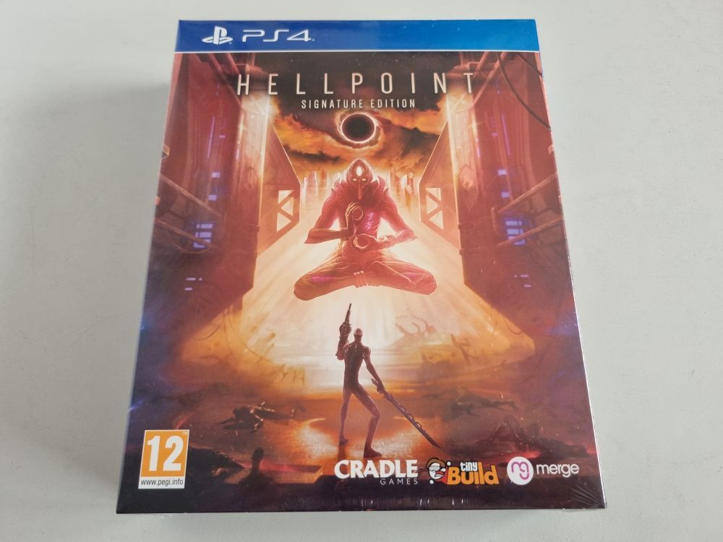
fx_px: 543
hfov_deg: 67.3
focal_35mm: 26
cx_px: 362
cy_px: 271
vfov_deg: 53.1
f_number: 1.8
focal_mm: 5.4
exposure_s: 1/100
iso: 160
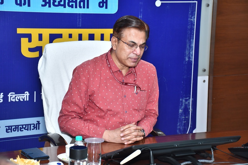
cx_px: 124
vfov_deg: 15.2
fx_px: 620
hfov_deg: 22.6
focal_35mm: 90
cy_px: 82
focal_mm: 60
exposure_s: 1/125
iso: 1000
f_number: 5.6
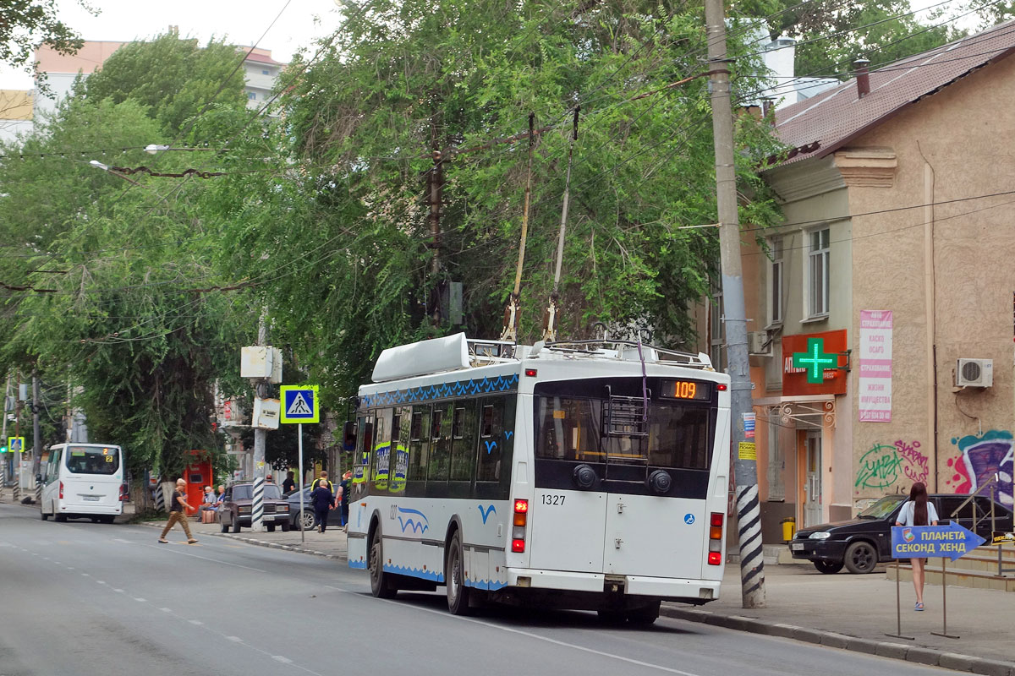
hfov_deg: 20.4
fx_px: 2819
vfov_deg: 13.7
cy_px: 338
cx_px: 508
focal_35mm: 100
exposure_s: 1/100
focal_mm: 37.1
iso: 125
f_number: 5.6
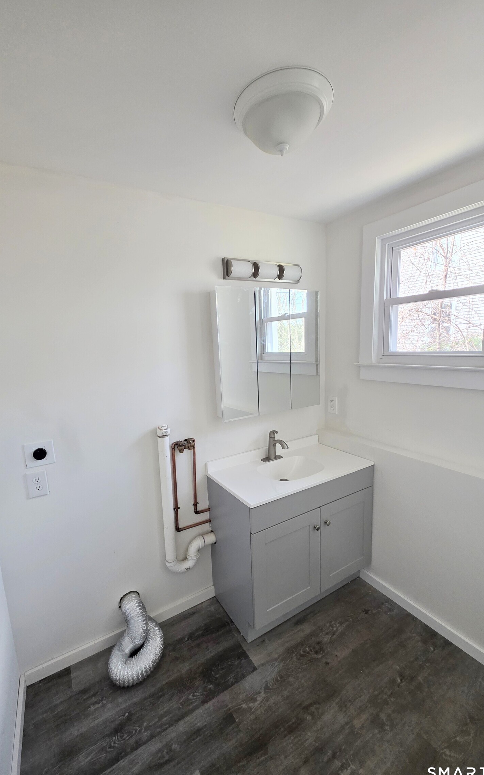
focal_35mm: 14
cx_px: 223
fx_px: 296
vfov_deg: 105.3
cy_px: 392
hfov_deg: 78.5
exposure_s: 1/120
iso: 200
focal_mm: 2.2
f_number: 1.9
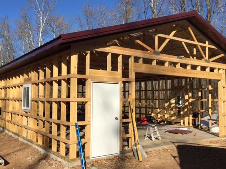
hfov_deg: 52.6
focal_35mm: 35
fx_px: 229
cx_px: 110
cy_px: 89
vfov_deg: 40.7
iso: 32
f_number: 2.2
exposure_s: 1/2326
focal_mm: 4.15
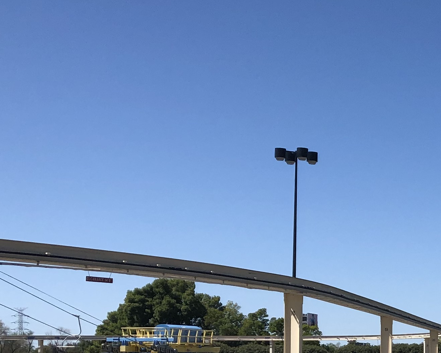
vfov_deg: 18.0
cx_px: 617
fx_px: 1096
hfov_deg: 20.2
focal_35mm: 84
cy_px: 321
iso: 20
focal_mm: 3.99
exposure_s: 1/2825
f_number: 1.8
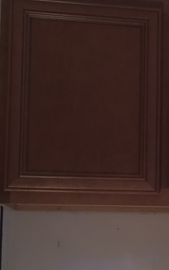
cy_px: 197
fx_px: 685
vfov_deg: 22.1
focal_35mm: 93
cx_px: 268
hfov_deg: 13.2
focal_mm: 4.12
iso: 40
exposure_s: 1/40
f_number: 2.2
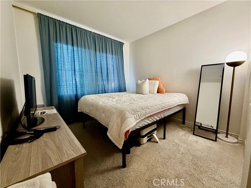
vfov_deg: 85.7
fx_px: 102
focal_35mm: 14
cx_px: 126
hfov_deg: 102.1
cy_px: 94
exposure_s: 1/60
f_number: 2.2
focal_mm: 2.22
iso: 250
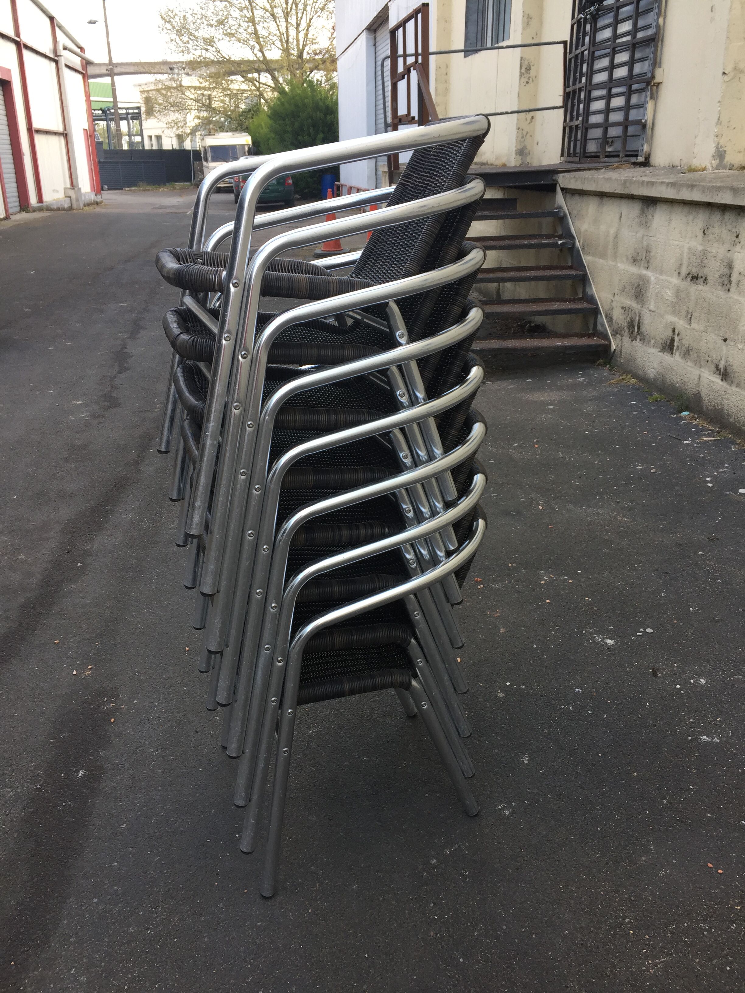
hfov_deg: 48.2
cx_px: 372
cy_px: 496
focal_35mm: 29
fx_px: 832
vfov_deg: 61.7
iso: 32
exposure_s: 1/214
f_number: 2.2
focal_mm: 4.15
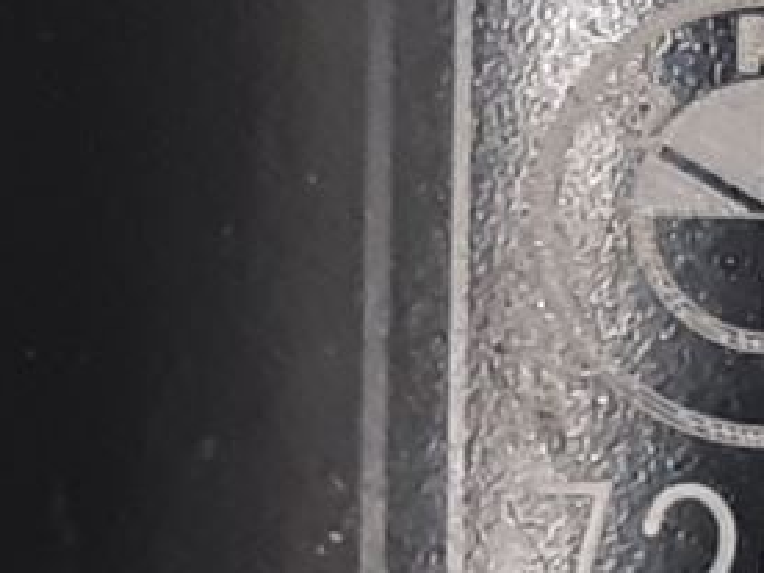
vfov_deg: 7.7
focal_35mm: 193
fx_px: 4260
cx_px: 678
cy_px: 551
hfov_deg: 10.2
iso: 125
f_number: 1.7
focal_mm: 3.93
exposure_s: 1/50
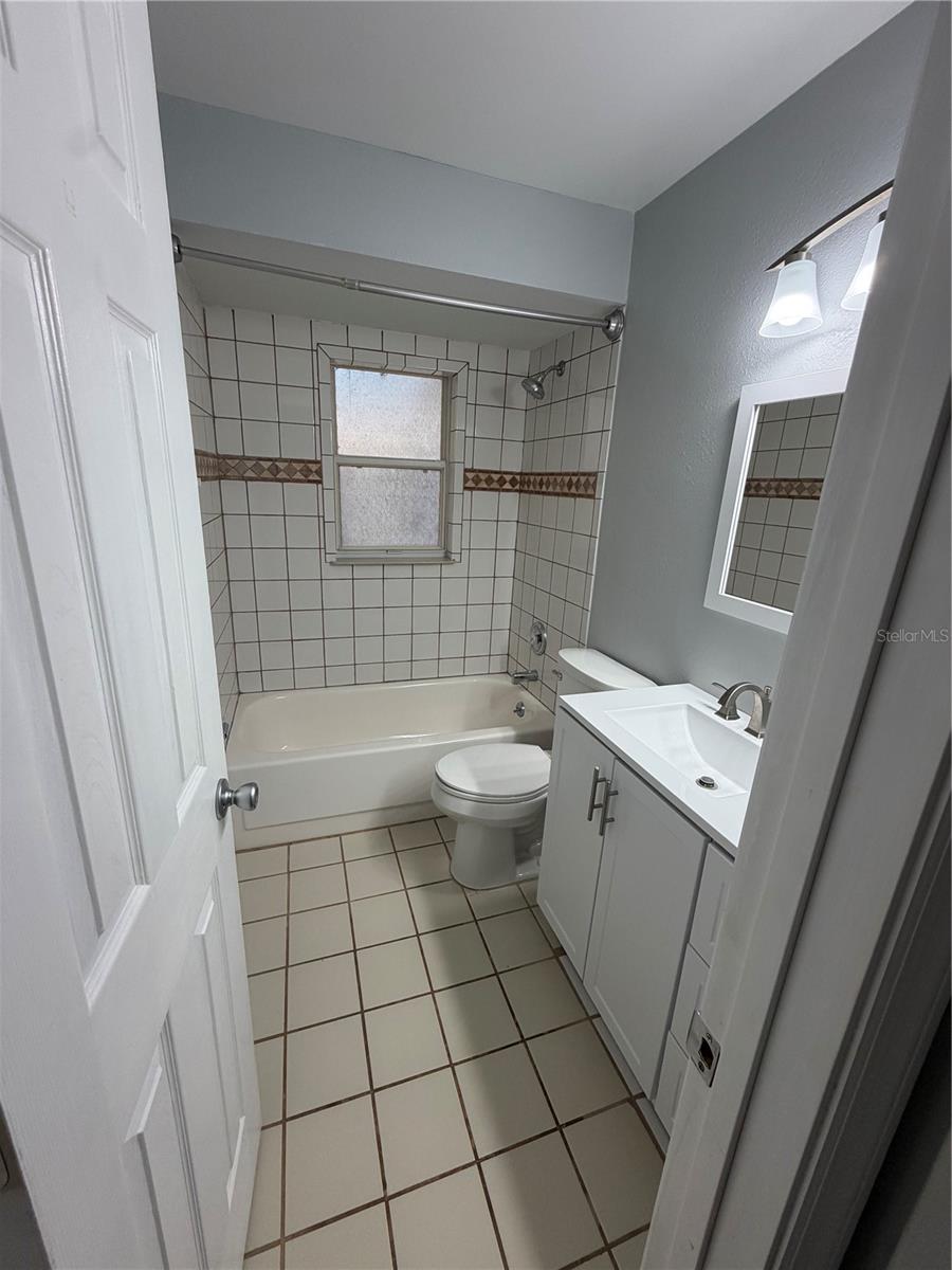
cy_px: 635
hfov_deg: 85.7
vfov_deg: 102.1
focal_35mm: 14
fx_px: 513
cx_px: 476
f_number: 2.2
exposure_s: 1/120
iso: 160
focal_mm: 2.22
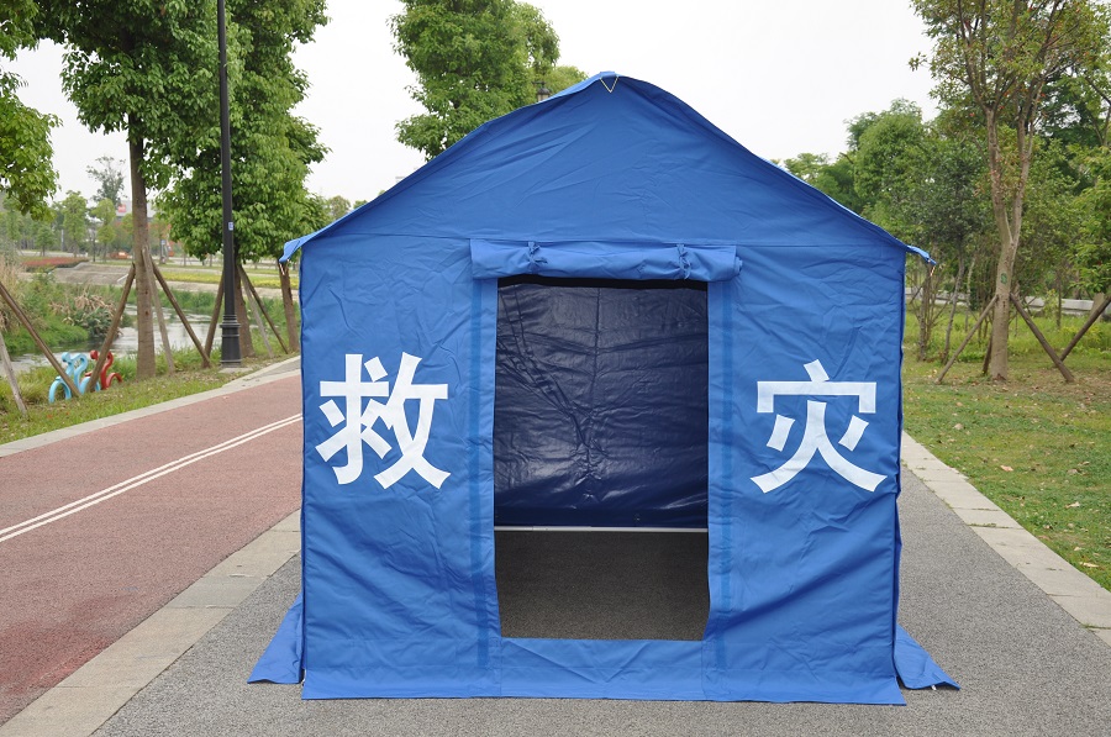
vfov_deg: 26.4
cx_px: 556
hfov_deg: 38.9
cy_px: 368
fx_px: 1571
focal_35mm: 51
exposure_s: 1/200
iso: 200
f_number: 6.3
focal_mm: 34
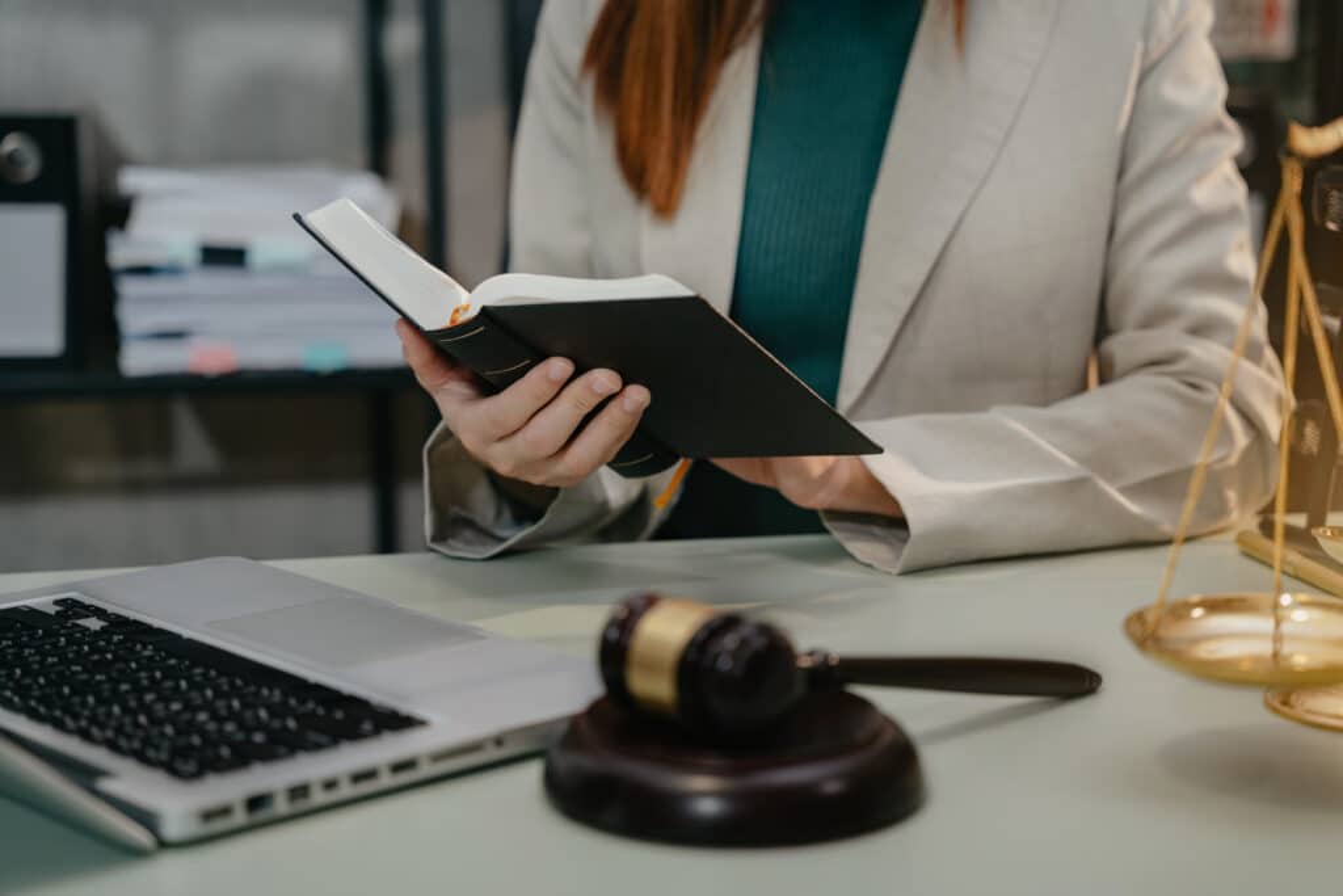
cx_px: 672
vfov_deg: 19.5
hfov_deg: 28.8
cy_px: 448
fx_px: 2612
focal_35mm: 70
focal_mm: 70
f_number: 2.8
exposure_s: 1/60
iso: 400
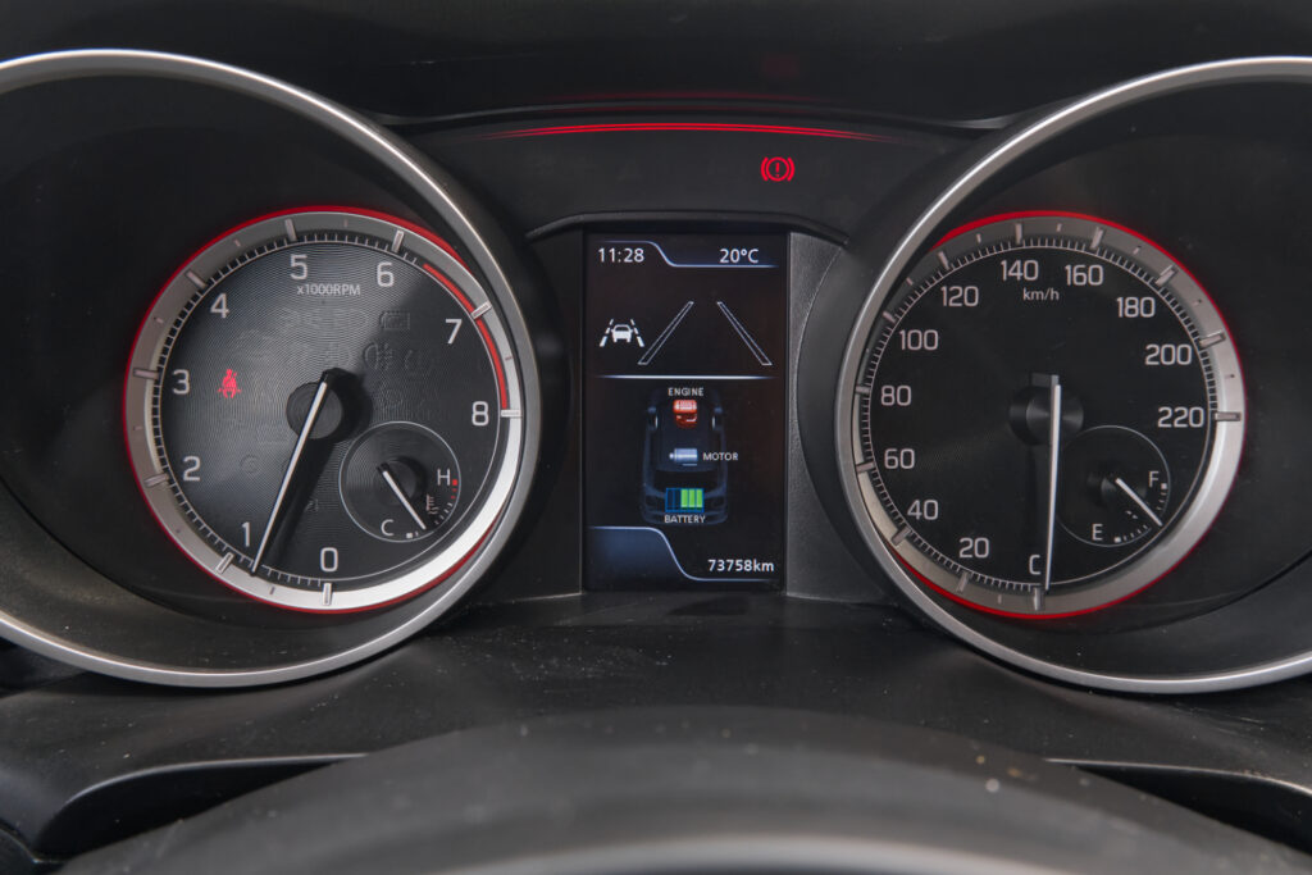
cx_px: 656
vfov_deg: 45.0
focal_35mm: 29
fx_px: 1057
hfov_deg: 63.7
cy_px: 438
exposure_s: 1/180
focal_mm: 19.2
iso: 2000
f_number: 8
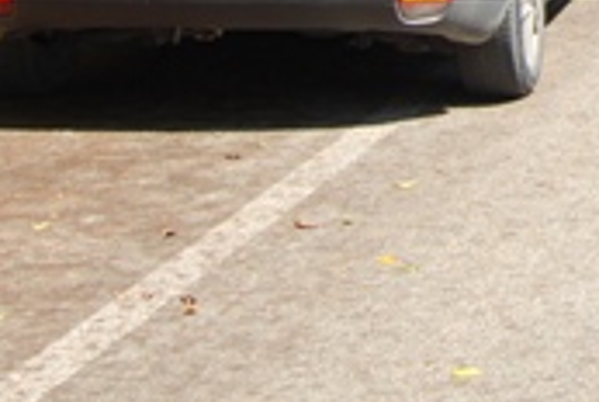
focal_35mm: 159
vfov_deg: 8.1
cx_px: 1070
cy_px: -499
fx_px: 2655
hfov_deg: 11.9
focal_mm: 23
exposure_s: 1/200
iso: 100
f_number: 6.3
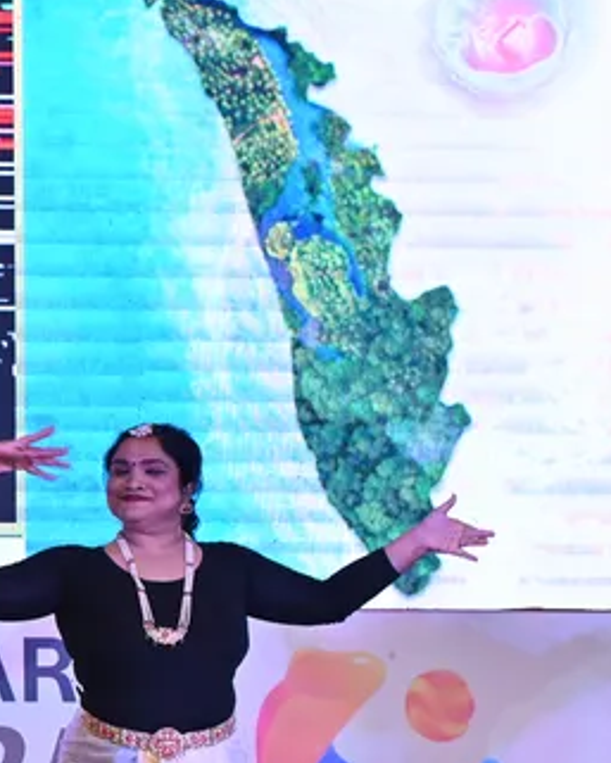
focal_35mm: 131
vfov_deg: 14.6
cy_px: 619
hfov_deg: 10.8
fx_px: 2960
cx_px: -578
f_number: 2.5
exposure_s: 1/250
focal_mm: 35
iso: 1000
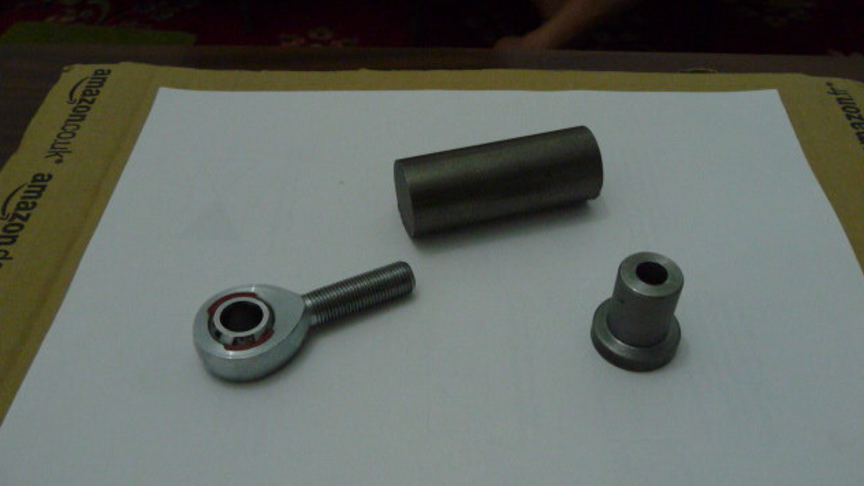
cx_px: 432
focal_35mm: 32
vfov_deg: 36.6
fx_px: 733
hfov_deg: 61.0
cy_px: 268
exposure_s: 1/8
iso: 400
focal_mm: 4.7
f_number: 3.3
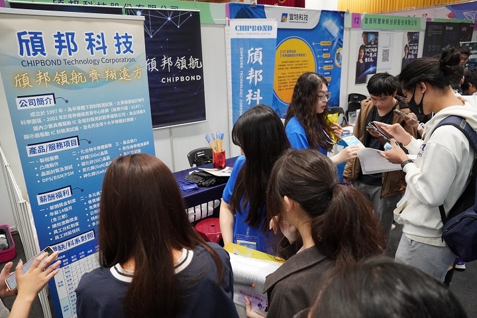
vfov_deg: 47.9
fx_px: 358
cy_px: 159
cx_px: 238
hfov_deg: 67.4
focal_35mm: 27
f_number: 3.5
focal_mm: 18
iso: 2500
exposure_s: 1/160
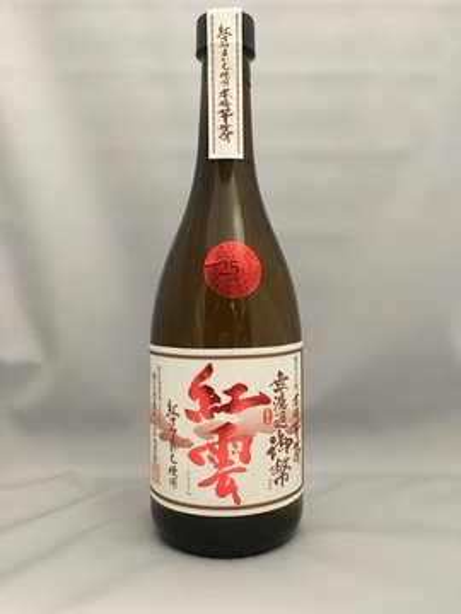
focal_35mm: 29
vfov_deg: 61.7
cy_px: 307
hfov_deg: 48.2
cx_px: 230
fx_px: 515
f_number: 2.2
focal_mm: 4.15
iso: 250
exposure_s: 1/15
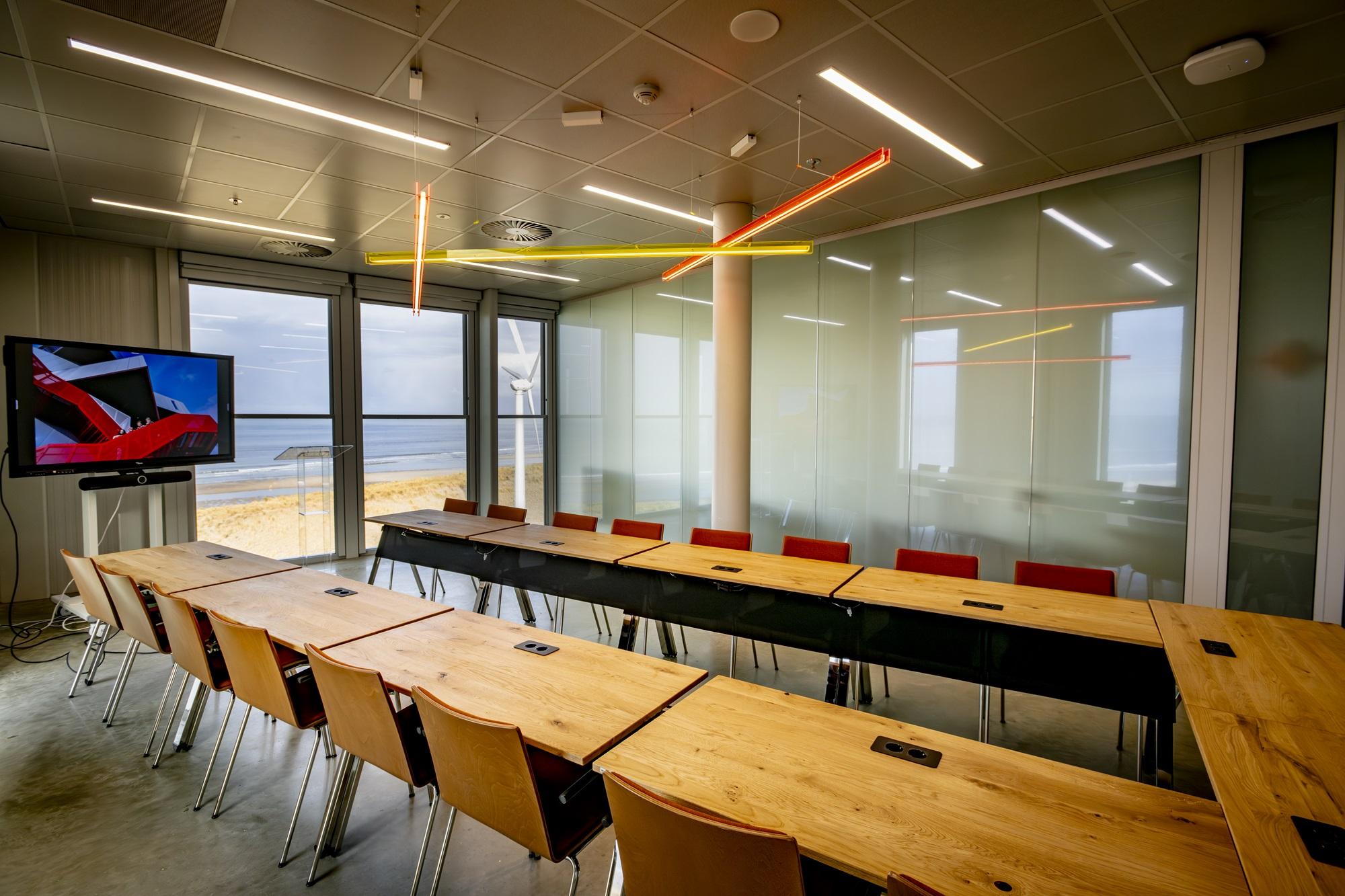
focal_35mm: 17
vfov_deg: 70.4
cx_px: 672
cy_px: 448
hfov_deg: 93.3
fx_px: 635
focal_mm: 17
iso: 400
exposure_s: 1/160
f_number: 8
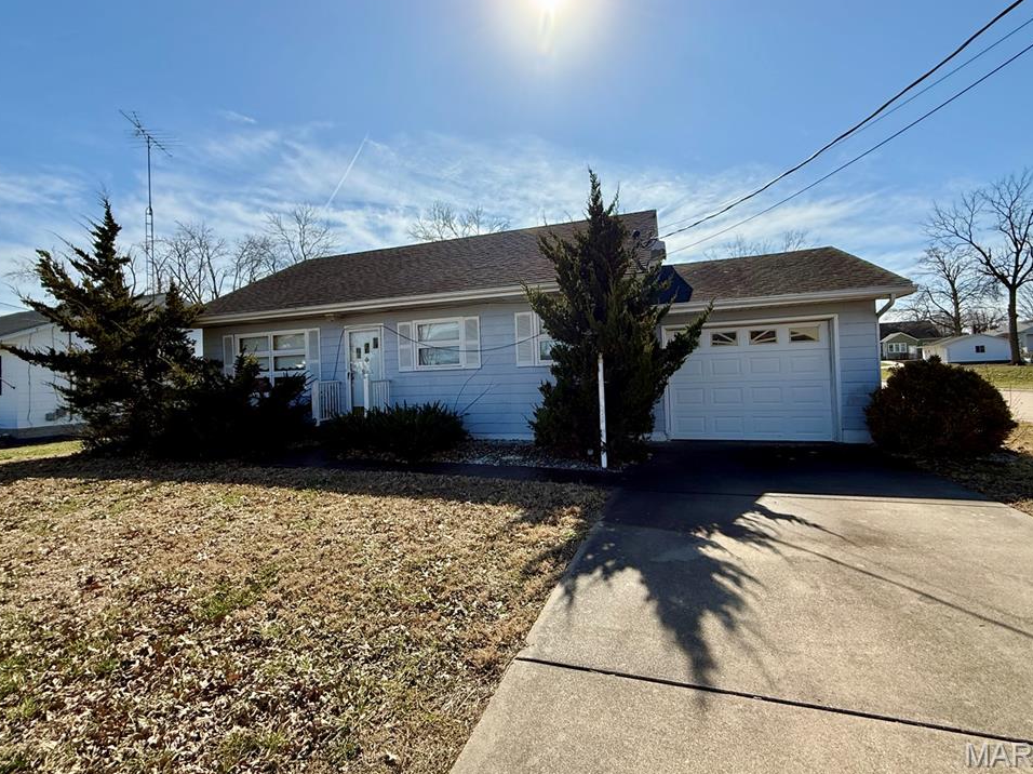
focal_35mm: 15
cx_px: 520
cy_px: 363
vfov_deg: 81.6
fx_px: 447
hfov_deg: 98.2
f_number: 2.2
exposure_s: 1/2320
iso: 64
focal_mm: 2.22
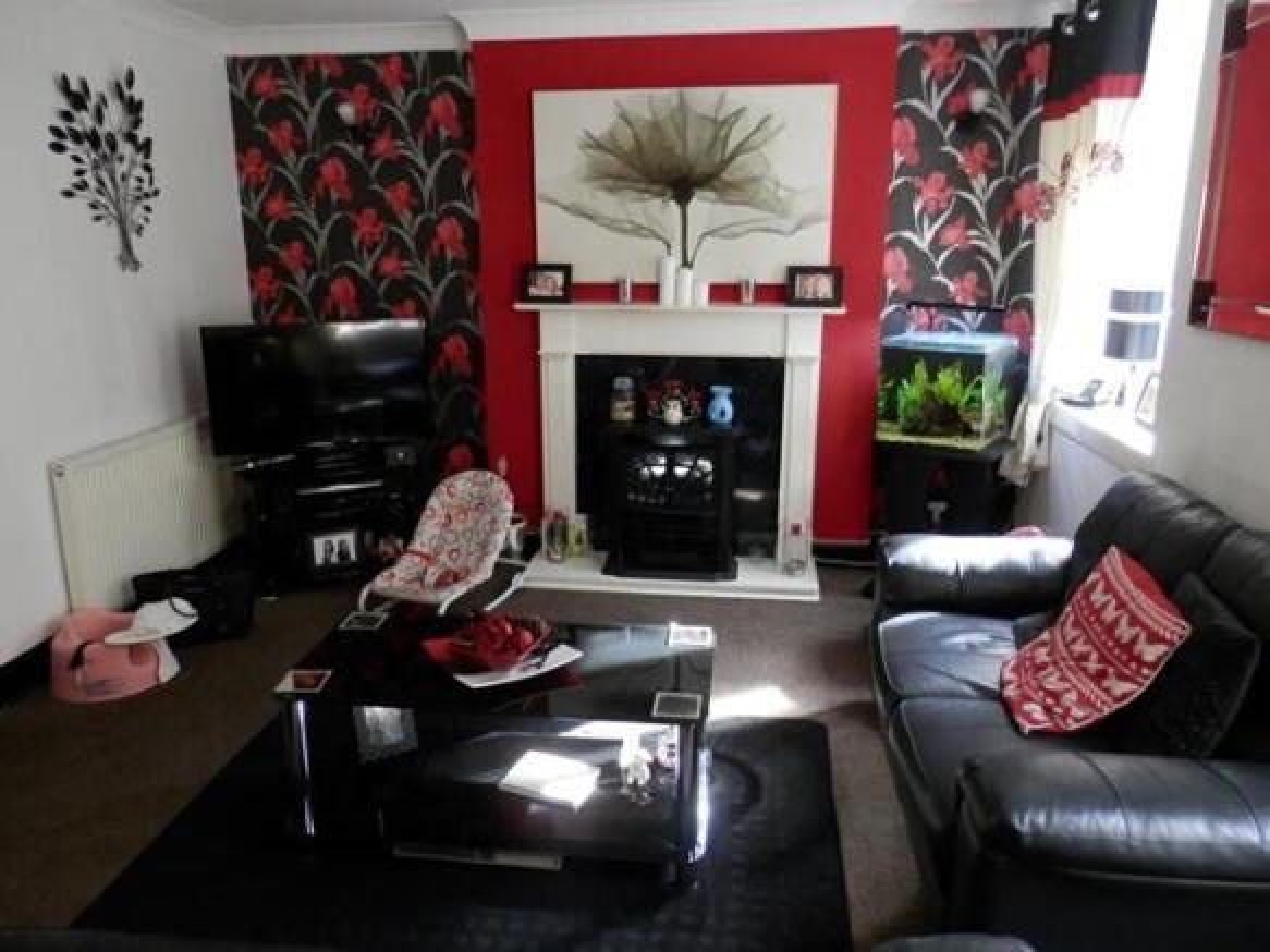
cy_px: 476
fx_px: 917
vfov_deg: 54.9
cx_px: 635
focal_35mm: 25
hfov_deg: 69.4
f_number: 3
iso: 200
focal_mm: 4.5
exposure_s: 1/25
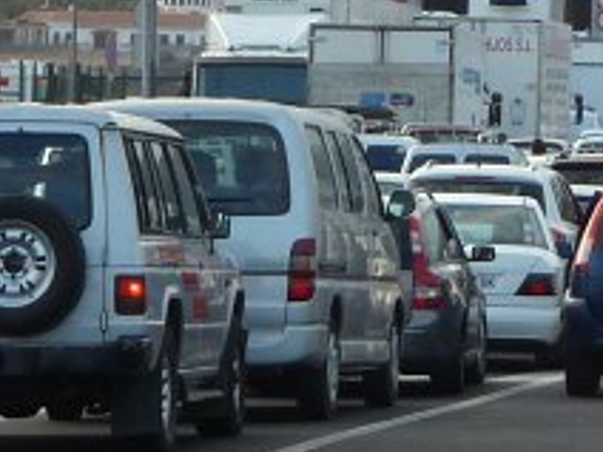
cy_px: -11
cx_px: 1047
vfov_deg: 3.9
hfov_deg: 5.2
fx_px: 6567
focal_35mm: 377
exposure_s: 1/160
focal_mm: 12.8
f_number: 4.2
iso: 80
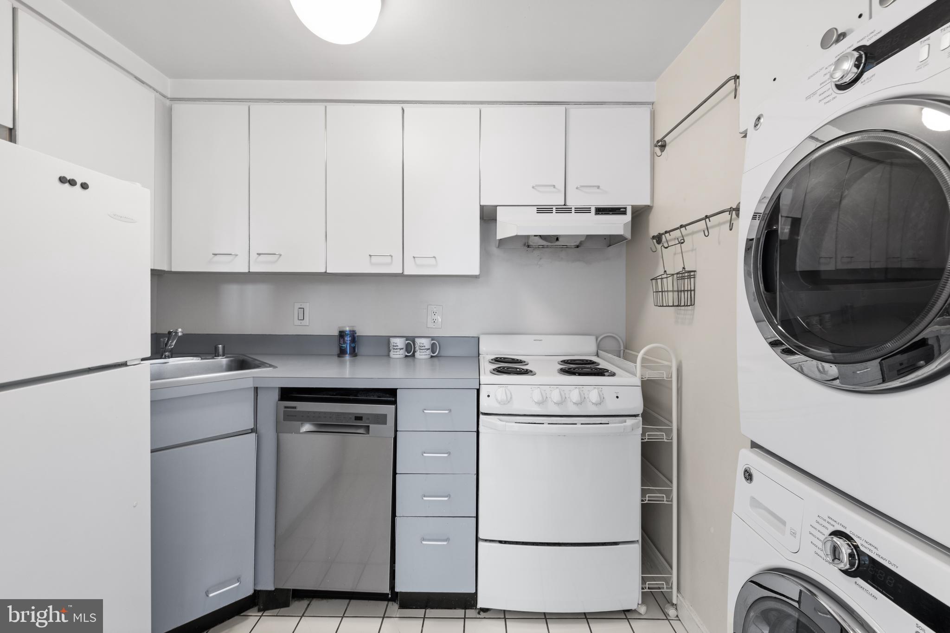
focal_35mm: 14
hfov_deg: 104.3
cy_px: 316
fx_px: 369
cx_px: 475
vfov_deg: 81.2
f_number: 10
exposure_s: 1.6
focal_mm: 14
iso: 320
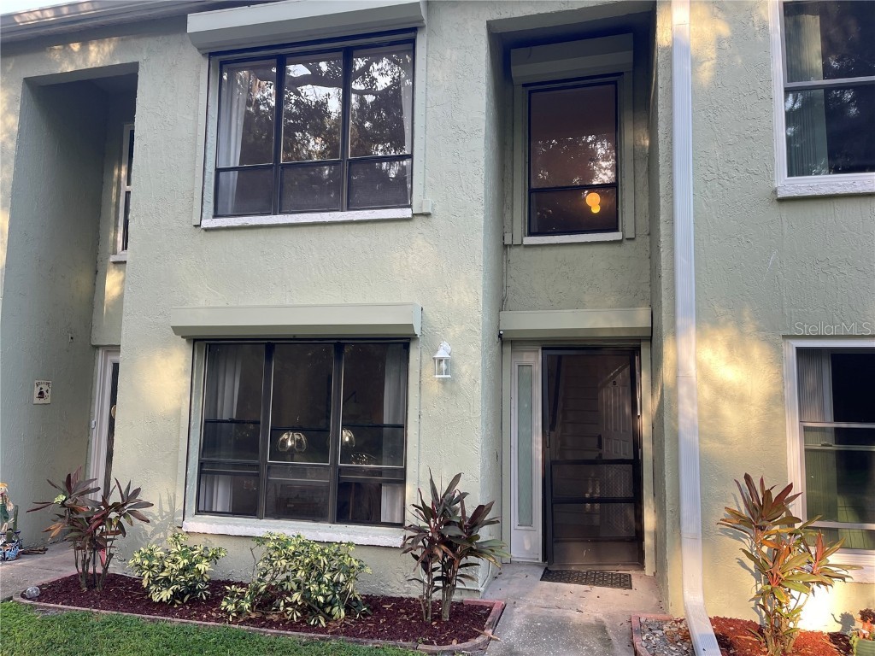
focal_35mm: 25
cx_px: 438
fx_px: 632
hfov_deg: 69.4
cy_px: 328
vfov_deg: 54.9
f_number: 1.6
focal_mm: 5.1
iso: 40
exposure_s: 1/121
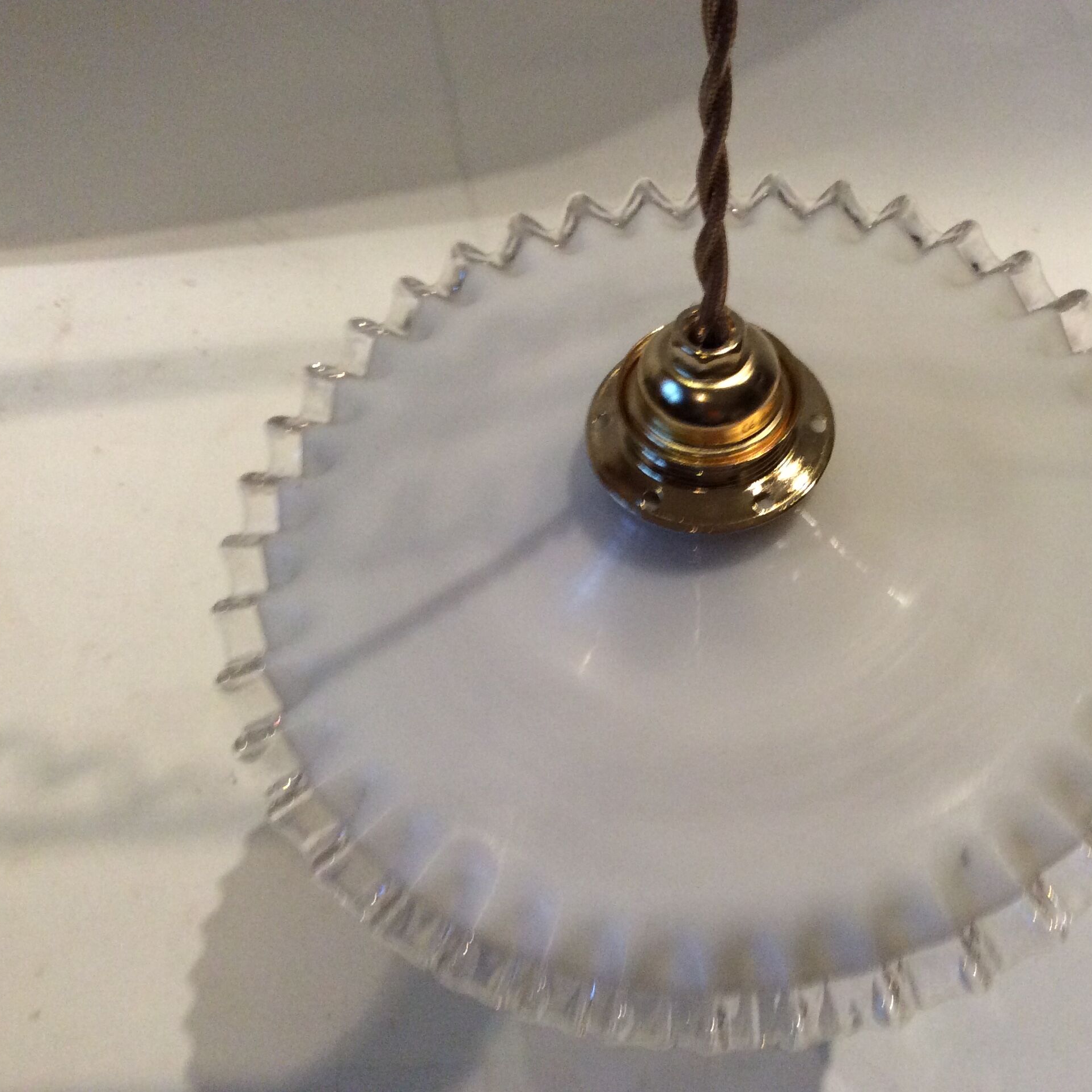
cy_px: 545
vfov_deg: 43.9
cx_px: 681
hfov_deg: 43.5
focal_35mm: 38
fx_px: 1356
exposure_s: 1/25
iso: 160
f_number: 2.4
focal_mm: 3.3
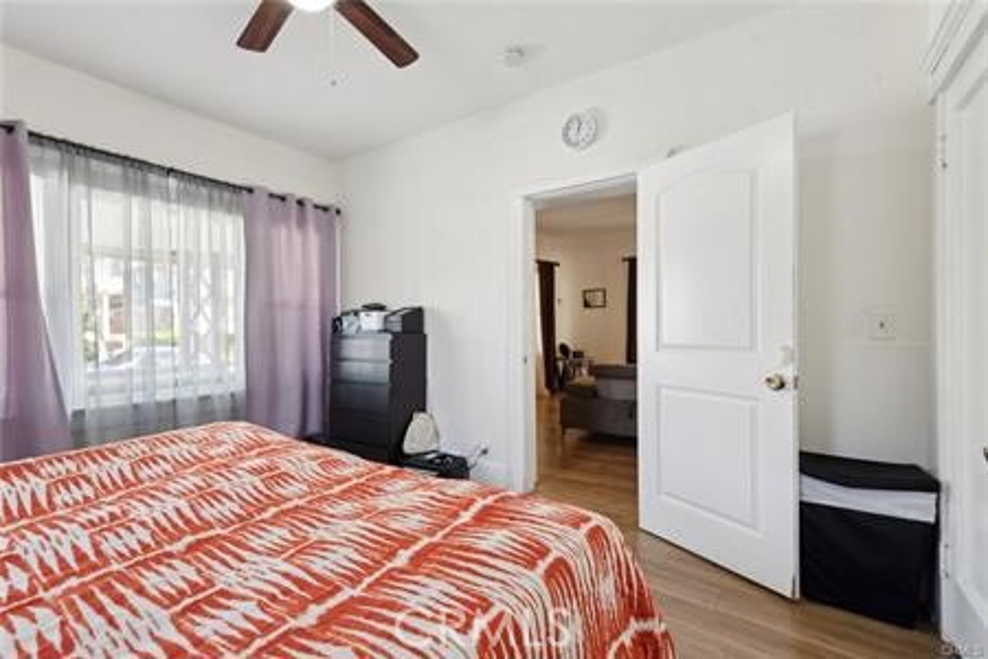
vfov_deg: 73.7
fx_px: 439
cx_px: 494
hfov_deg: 96.7
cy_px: 330
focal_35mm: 16
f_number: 6.3
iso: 400
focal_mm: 16
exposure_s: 1/20
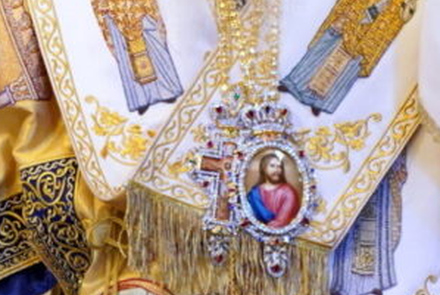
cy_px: -163
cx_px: 263
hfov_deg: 5.4
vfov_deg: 3.6
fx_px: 4686
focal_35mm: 383
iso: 2000
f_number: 3.2
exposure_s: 1/100
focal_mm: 75
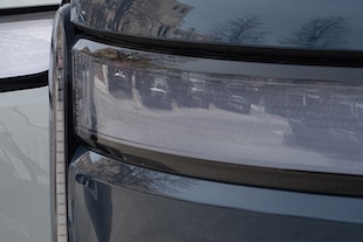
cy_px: 179
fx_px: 5155
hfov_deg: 4.0
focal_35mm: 511
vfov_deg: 2.7
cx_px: -270
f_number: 7.1
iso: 400
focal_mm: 47.86
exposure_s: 1/640
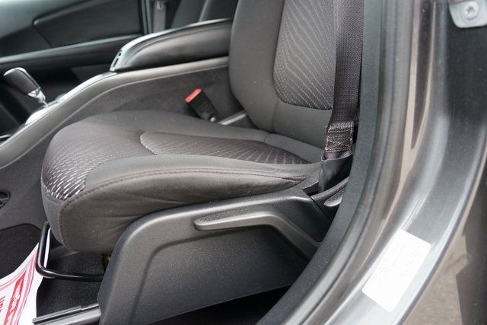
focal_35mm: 28
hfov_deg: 65.5
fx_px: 379
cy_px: 162
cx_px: 244
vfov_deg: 46.4
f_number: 4
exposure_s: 1/160
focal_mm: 28
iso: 1600
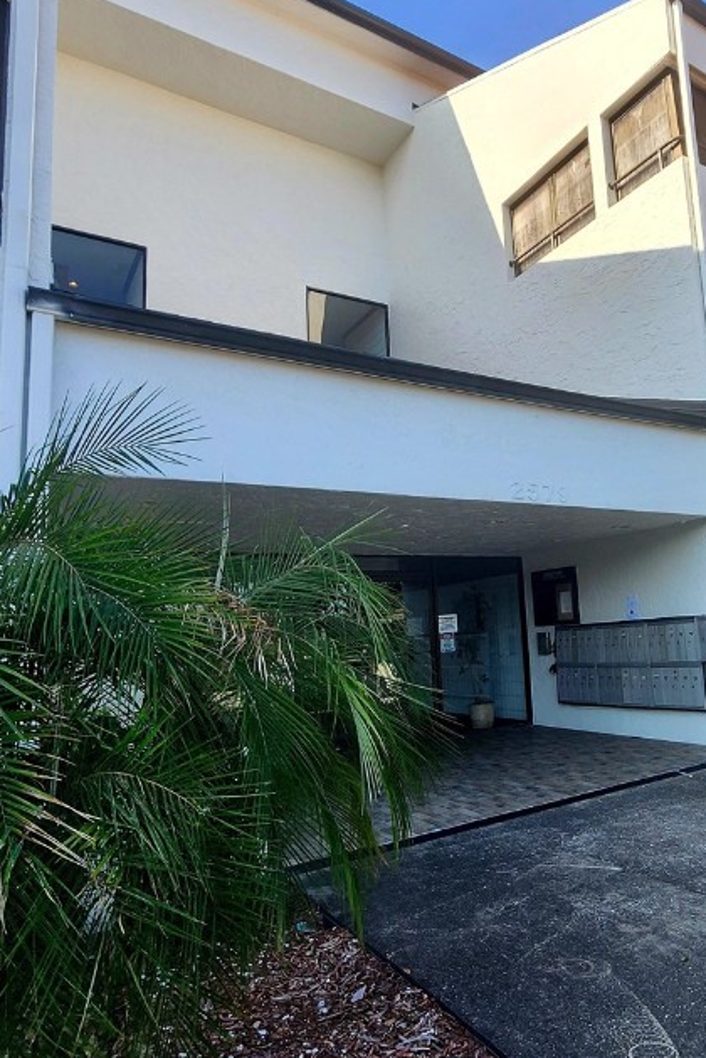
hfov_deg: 55.1
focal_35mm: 22
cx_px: 511
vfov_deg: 78.5
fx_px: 646
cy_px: 516
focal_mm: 2.2
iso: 50
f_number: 2.2
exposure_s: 1/526
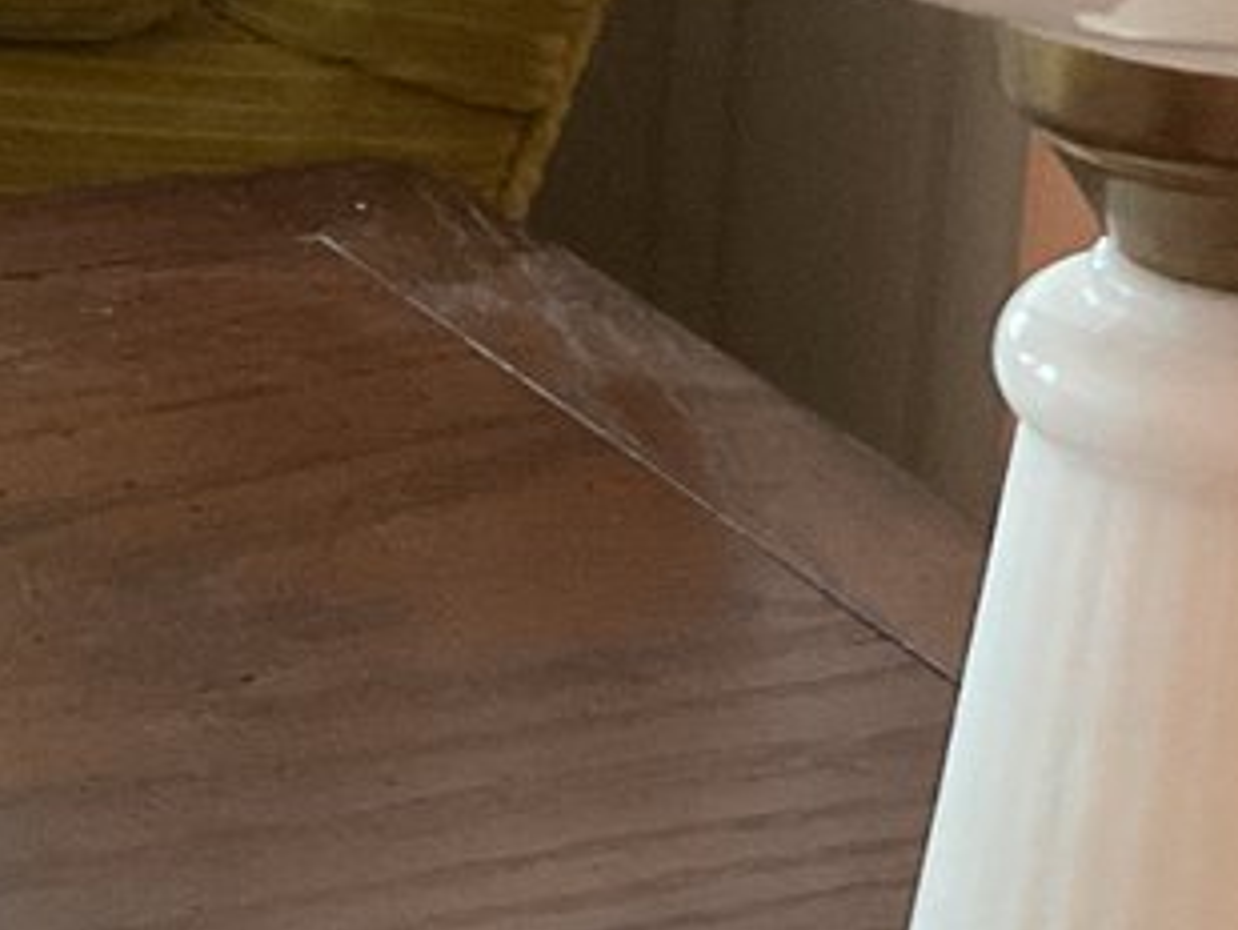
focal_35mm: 142
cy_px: 587
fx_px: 5080
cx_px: 579
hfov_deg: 13.9
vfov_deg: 10.4
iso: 200
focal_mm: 3
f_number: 1.8
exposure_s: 1/60
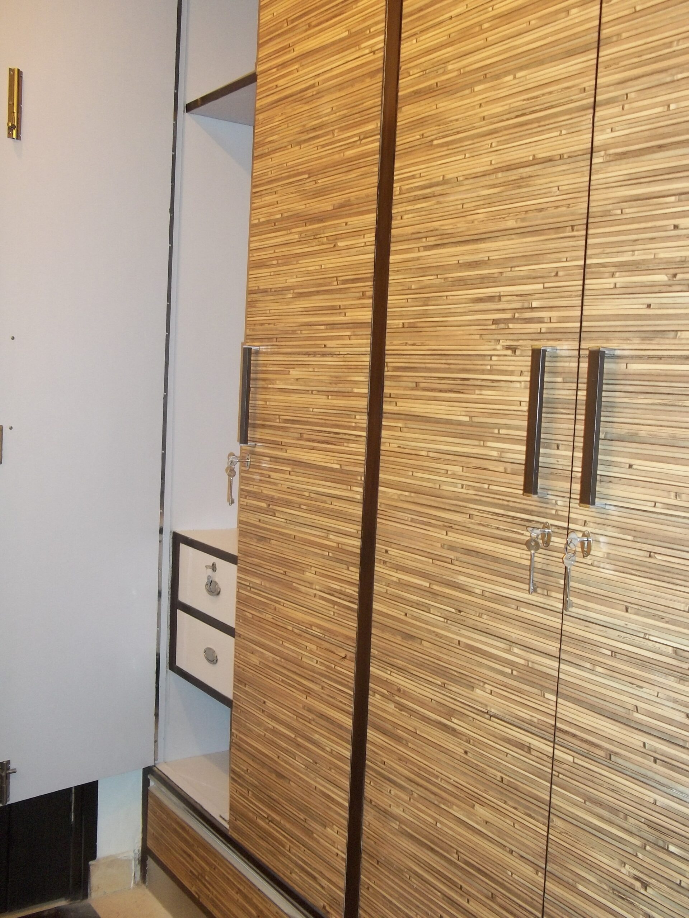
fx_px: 955
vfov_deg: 51.4
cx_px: 344
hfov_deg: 39.7
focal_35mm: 36
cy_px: 459
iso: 160
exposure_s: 1/30
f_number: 3.1
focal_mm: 6.5
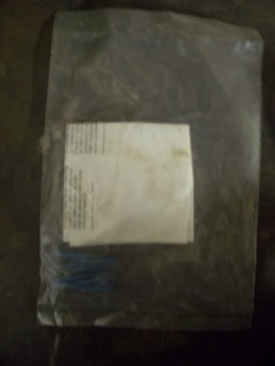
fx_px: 381
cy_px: 183
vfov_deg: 51.4
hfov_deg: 39.7
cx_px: 138
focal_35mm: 36
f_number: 2.8
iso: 400
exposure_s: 1/2.5
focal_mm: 7.54
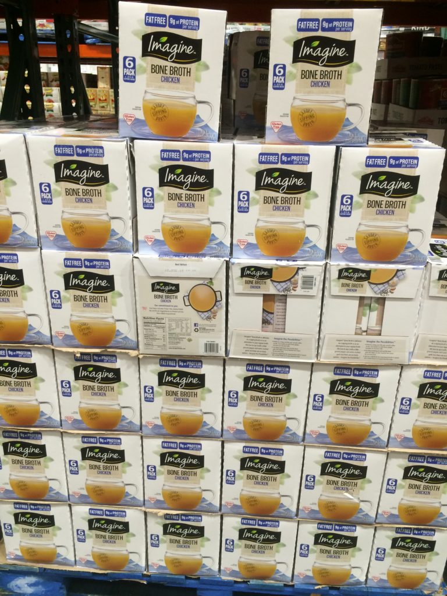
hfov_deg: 48.2
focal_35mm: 29
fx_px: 499
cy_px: 298
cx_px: 224
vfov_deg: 61.7
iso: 80
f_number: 2.2
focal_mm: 4.15
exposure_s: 1/30
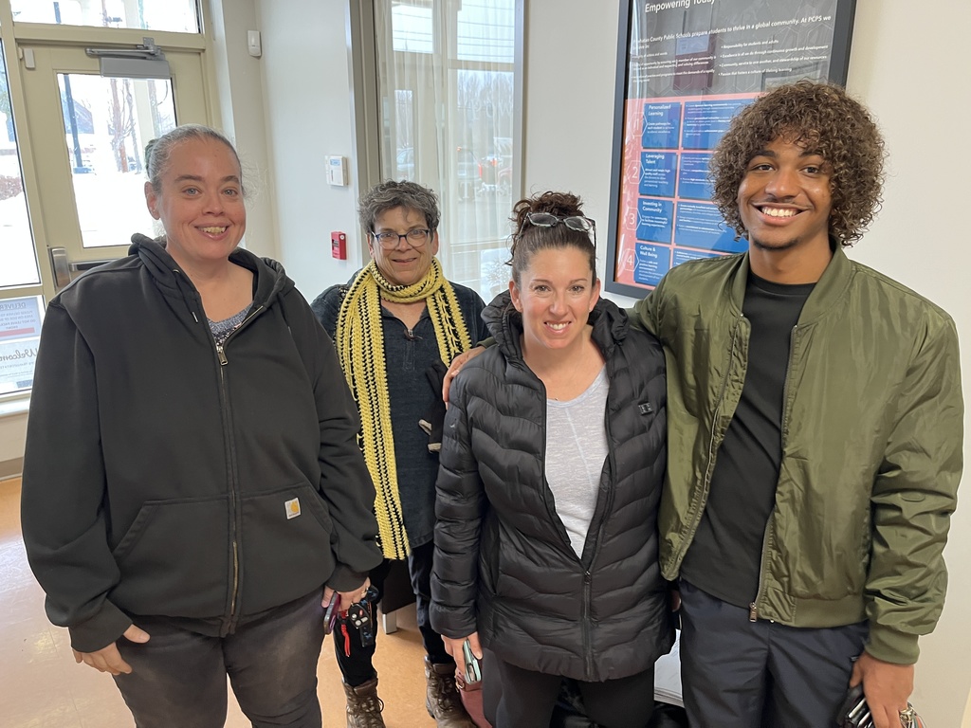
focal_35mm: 26
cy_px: 364
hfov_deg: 67.3
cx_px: 486
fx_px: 729
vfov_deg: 53.1
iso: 125
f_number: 1.6
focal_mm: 5.1
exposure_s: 1/60
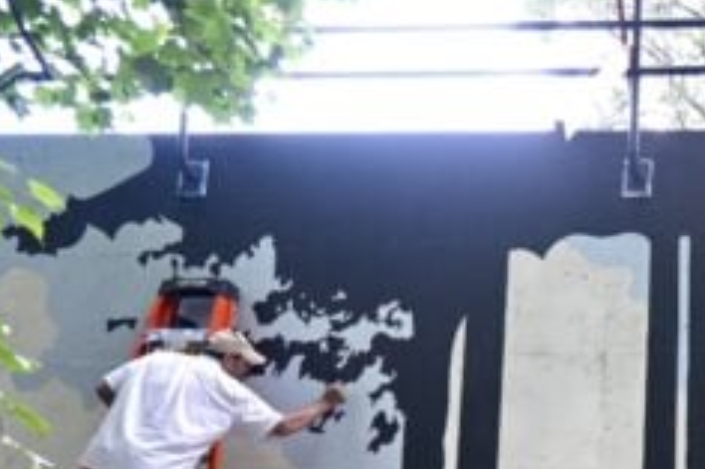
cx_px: 768
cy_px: 499
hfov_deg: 29.7
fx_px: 1194
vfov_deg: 21.2
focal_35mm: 61
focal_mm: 16
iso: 400
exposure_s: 1/160
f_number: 3.5
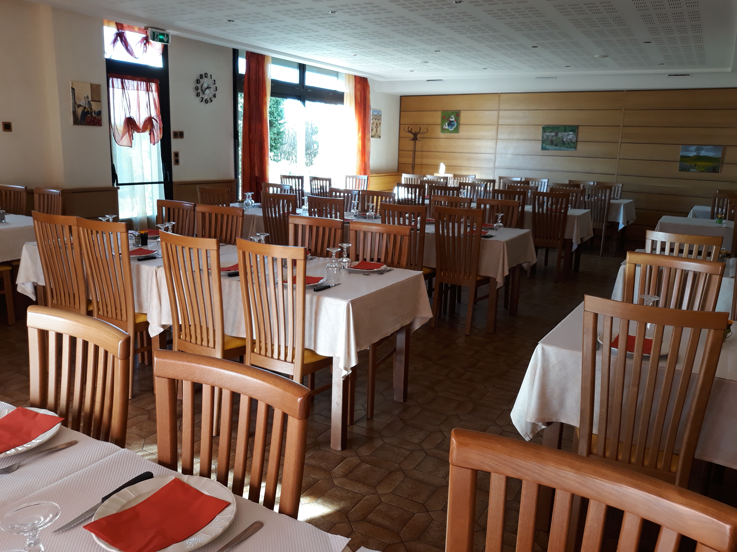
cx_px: 368
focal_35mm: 27
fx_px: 575
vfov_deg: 51.4
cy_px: 276
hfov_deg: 65.3
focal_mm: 3.71
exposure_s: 1/50
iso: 50
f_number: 1.7
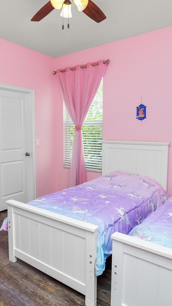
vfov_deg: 71.9
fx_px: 211
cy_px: 149
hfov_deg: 44.3
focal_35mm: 26
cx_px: 71
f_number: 8
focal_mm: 14
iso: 320
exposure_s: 1/80
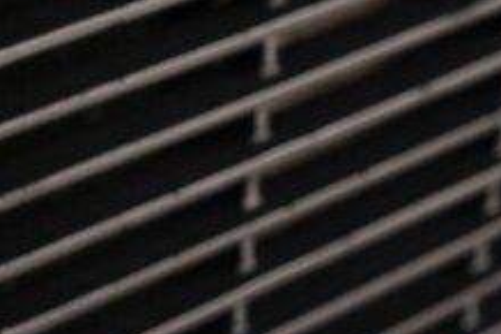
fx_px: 3435
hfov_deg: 8.2
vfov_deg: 5.5
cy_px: 403
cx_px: -260
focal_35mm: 247
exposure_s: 1/2
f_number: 14
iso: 100
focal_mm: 70
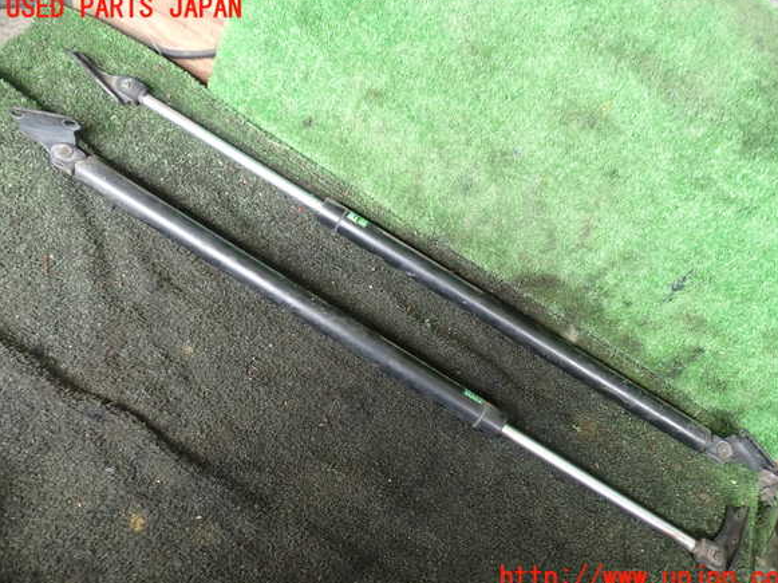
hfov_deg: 58.4
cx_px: 400
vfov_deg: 45.4
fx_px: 696
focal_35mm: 31
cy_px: 294
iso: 200
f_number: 2.3
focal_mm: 5.4
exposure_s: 1/60
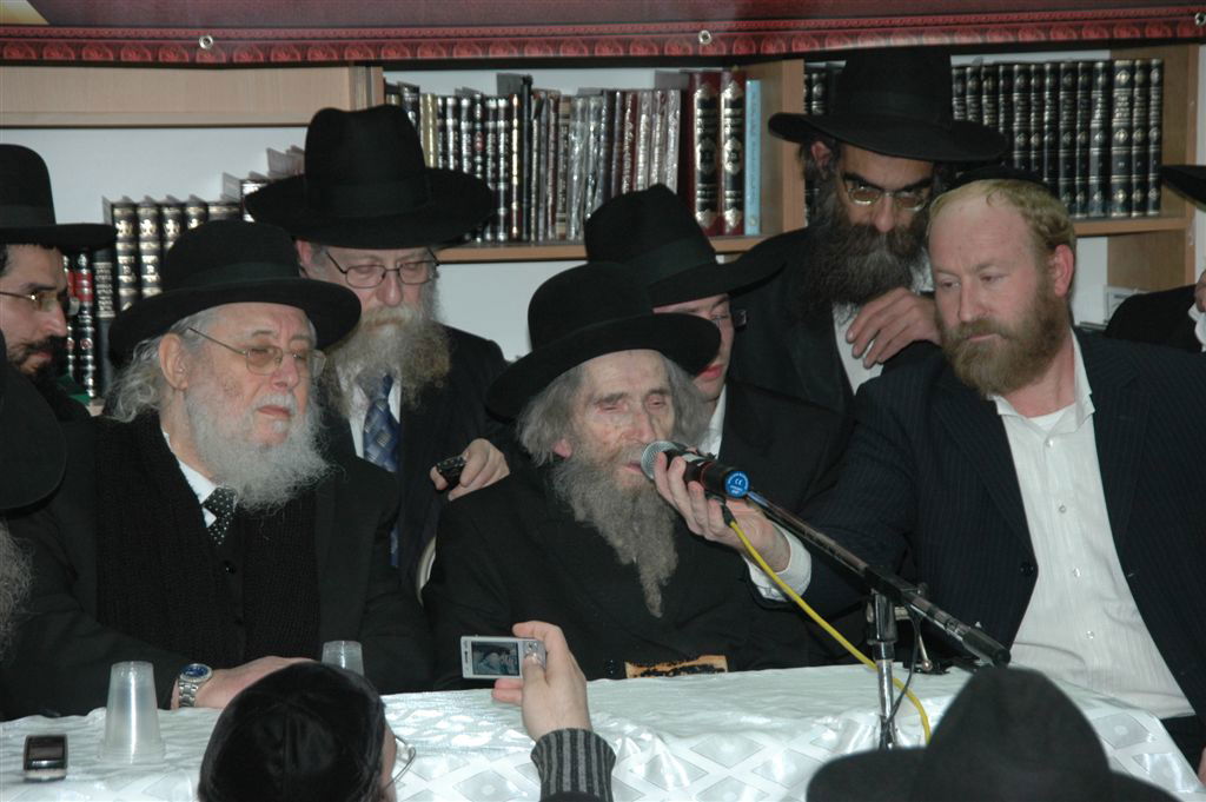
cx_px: 603
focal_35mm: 117
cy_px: 401
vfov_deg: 11.7
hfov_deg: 17.5
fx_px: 3916
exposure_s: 1/60
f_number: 5.6
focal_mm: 78
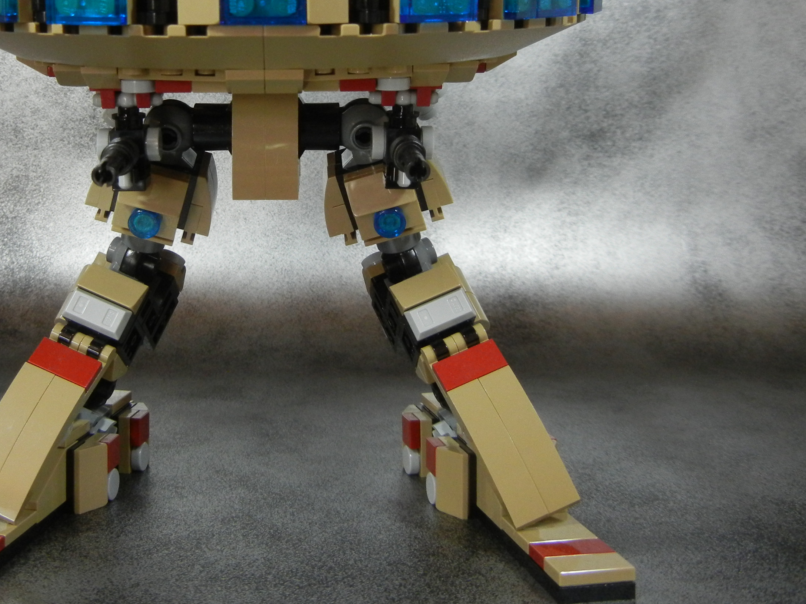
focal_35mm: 45
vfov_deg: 31.8
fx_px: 1048
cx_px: 276
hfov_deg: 41.6
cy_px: 177
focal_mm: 5.4
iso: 400
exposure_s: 1/74.4
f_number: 3.5
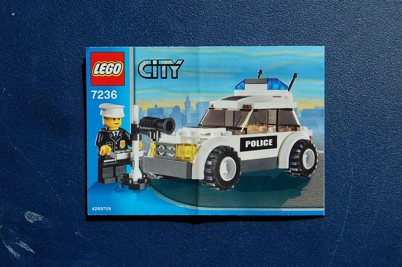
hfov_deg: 24.6
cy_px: 134
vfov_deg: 16.5
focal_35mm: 82
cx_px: 201
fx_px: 920
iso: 200
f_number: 10
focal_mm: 55
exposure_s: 1/400
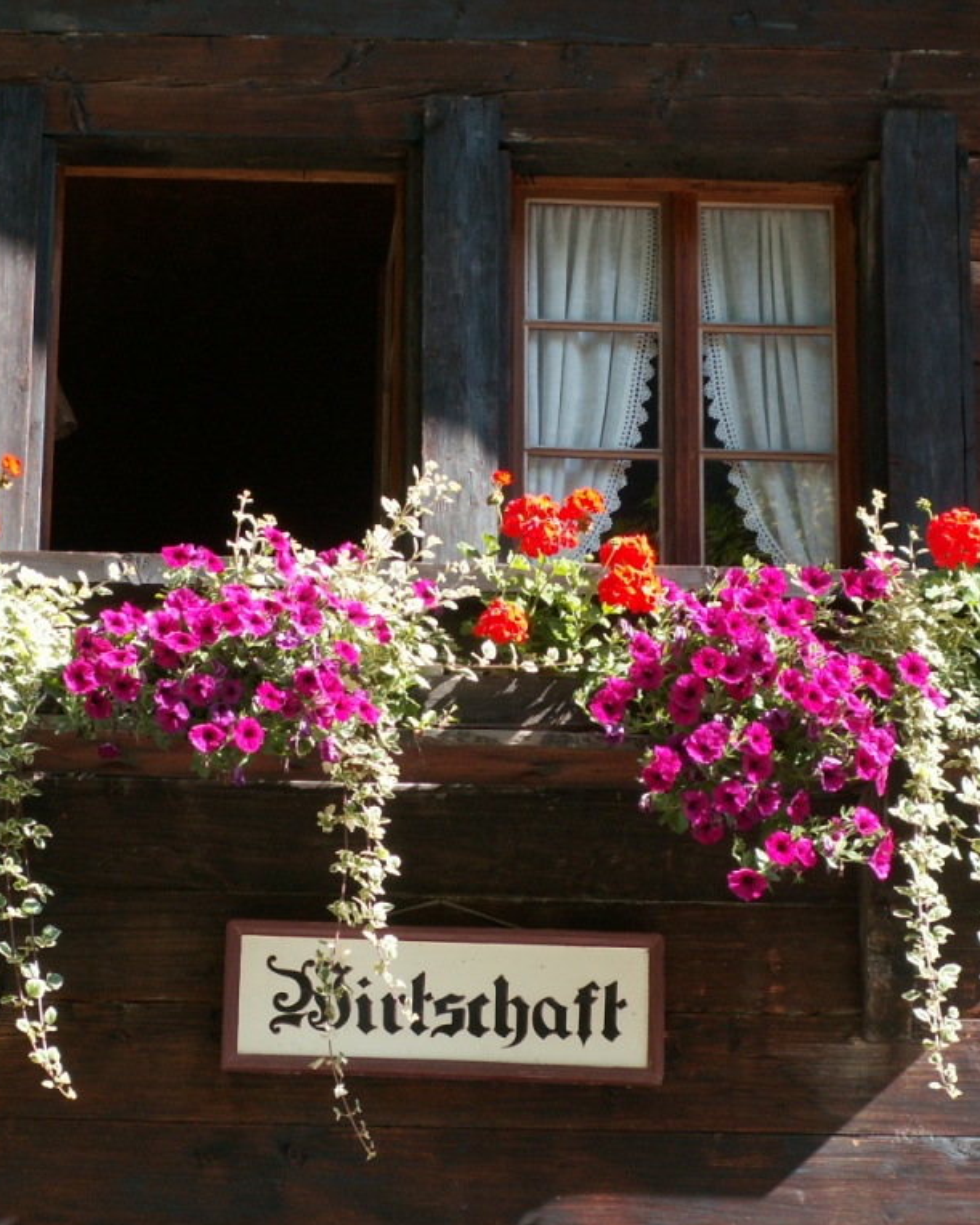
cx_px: 419
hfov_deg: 9.8
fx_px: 5693
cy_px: 614
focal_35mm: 157
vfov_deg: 12.3
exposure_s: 1/80
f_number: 4
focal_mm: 19.65
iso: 50
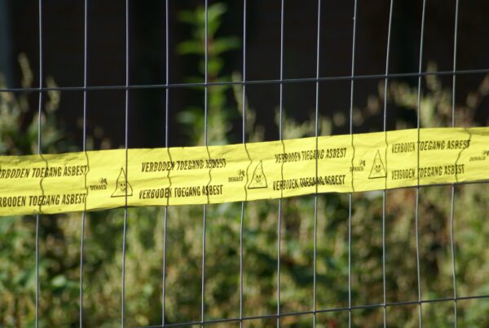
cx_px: 244
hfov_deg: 4.9
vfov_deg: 3.3
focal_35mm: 420
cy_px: 164
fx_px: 5713
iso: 125
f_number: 5.6
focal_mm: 280
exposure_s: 1/500
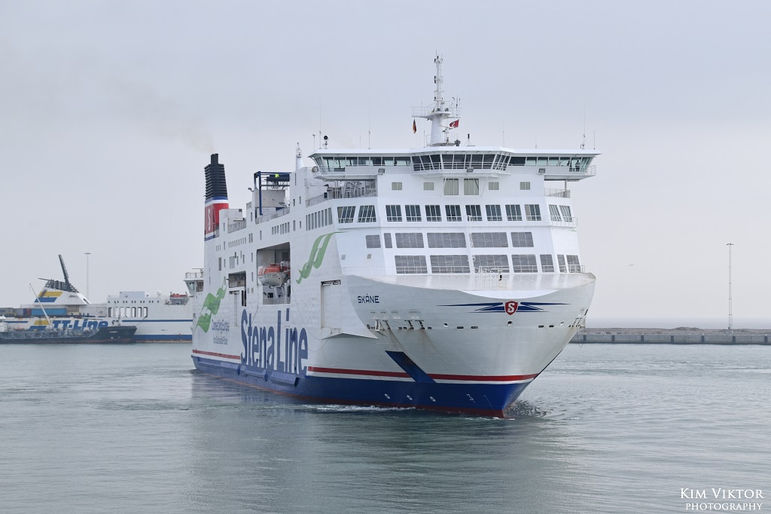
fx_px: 1927
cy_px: 257
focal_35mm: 90
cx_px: 386
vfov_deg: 15.2
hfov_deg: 22.6
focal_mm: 60
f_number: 10
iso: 200
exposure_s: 1/400
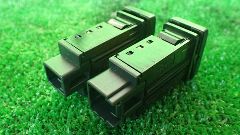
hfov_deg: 59.5
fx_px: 210
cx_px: 119
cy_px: 56
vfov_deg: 35.5
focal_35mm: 33
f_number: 2.3
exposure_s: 1/125
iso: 500
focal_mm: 5.4
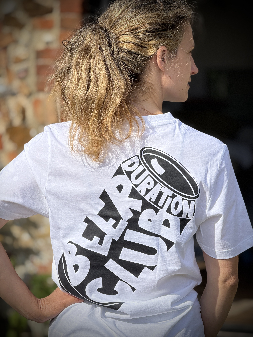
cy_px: 168
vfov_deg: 16.4
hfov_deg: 12.3
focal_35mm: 120
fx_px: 1169
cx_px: 126
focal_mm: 15.66
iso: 64
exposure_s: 1/977
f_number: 2.8
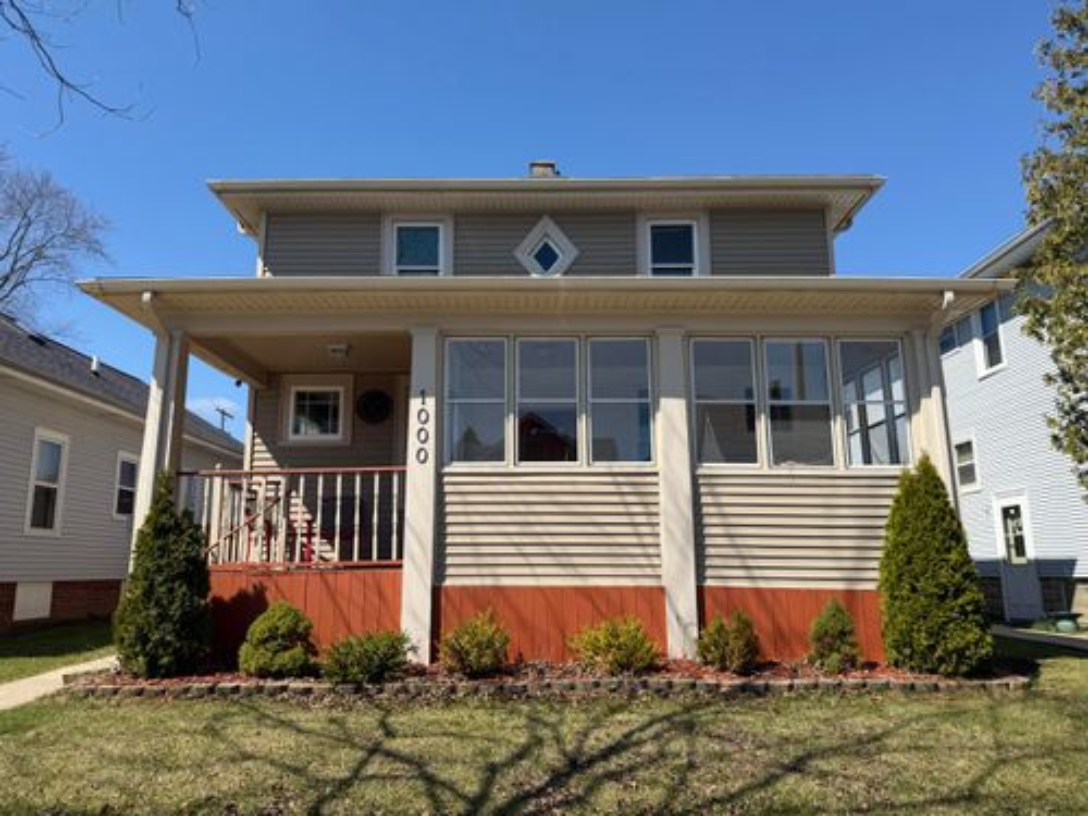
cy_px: 408
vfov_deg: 56.8
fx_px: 754
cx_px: 544
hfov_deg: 71.6
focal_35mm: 24
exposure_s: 1/4167
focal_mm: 6.76
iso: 80
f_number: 1.78
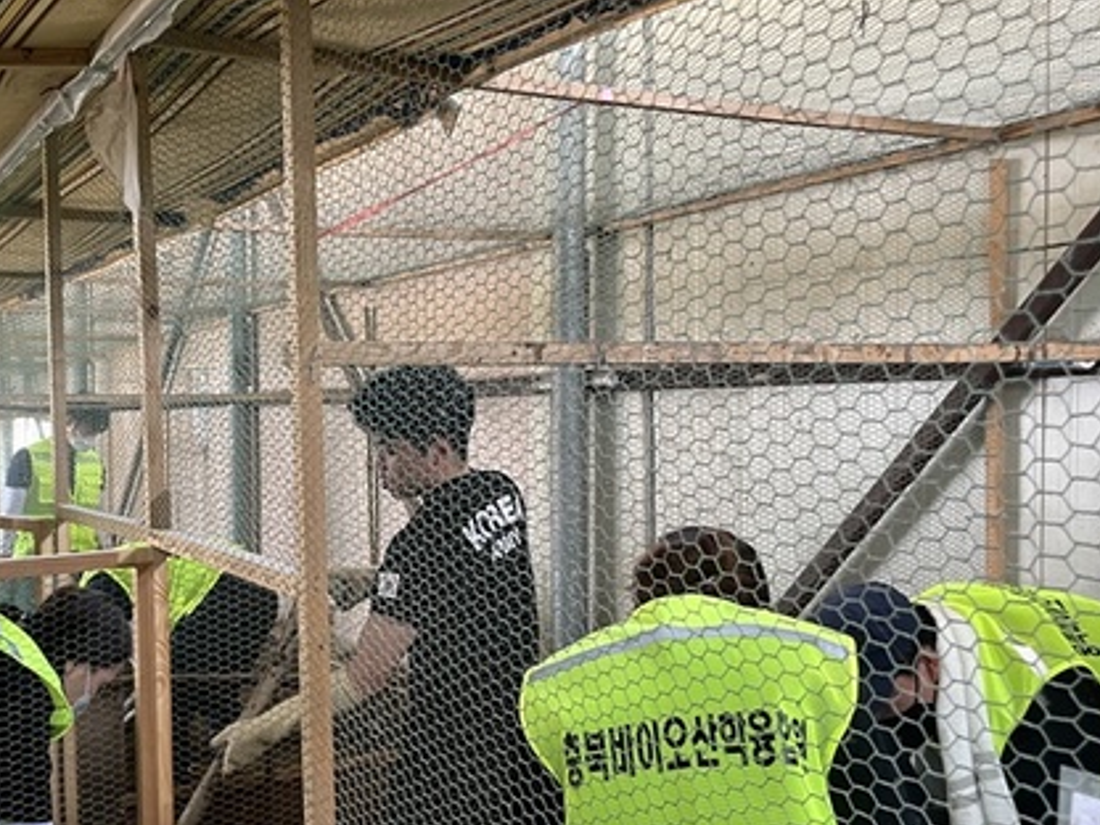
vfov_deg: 35.9
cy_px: 447
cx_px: 399
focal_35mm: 40
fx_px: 1271
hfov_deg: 46.3
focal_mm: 5.1
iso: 125
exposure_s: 1/64
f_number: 1.6
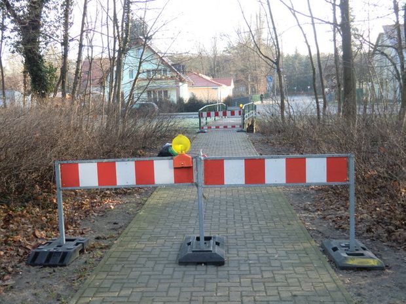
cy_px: 152
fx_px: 469
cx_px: 203
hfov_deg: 46.8
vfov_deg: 36.0
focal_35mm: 40
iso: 125
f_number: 3.8
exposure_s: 1/60
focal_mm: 7.1
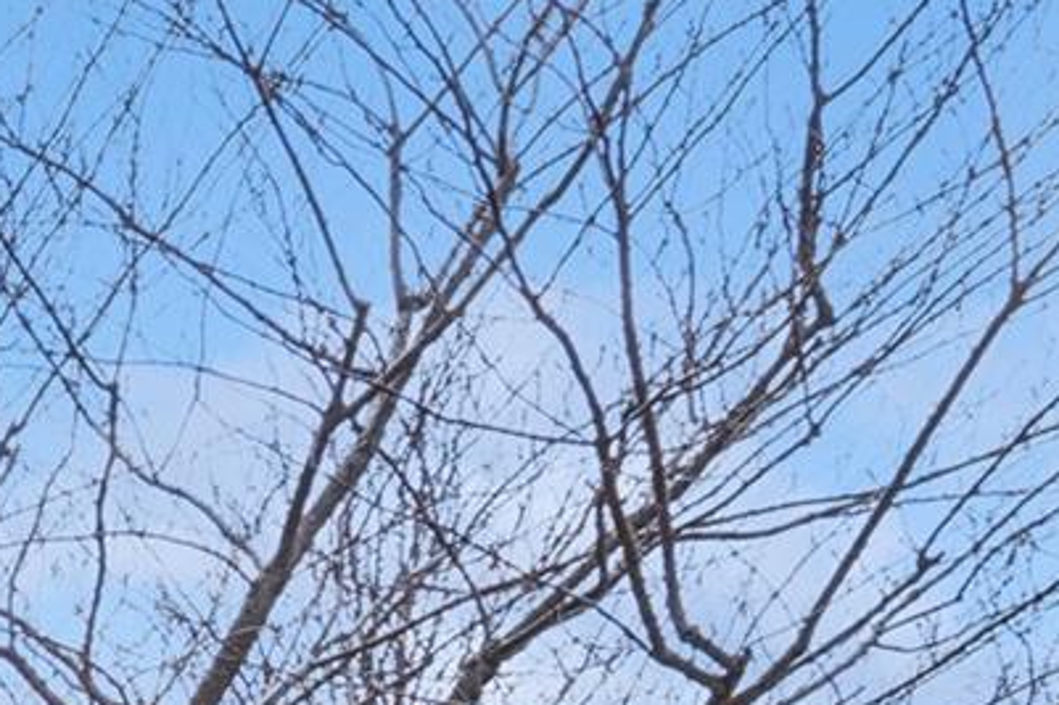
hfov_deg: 14.0
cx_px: -1577
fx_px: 2705
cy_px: 1401
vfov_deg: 13.0
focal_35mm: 92
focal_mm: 18
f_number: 14
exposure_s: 1/200
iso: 640
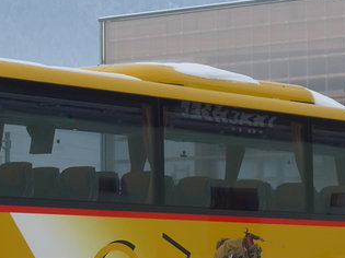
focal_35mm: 137
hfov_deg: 14.1
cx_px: -35
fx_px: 1365
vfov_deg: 10.8
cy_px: 145
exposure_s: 1/320
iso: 80
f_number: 2.8
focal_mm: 7.5
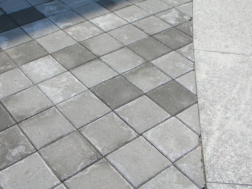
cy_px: 94
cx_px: 126
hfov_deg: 39.7
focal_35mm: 48
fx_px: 349
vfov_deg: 30.2
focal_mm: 8
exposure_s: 1/170
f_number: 6.4
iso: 50
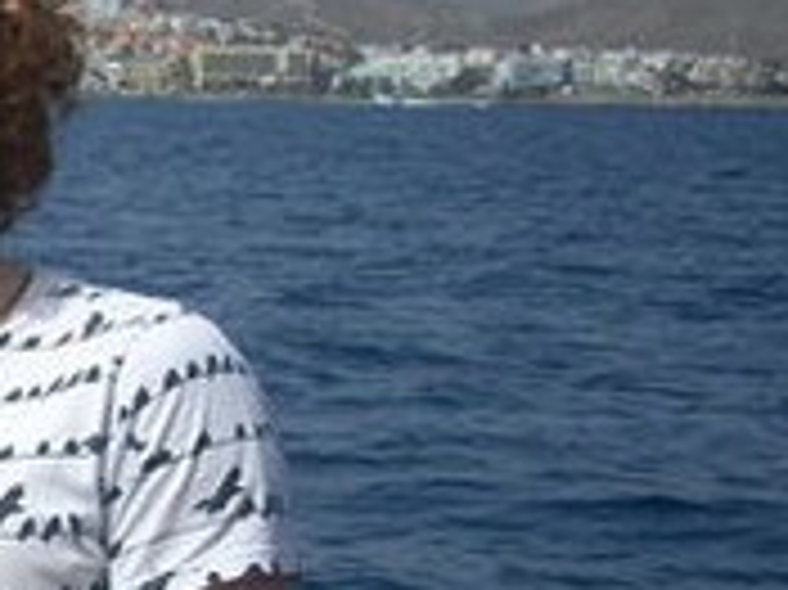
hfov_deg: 13.6
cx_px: -531
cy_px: 477
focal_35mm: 133
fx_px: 3026
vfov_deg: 11.1
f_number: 5.6
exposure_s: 1/458
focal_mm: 6.2
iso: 64
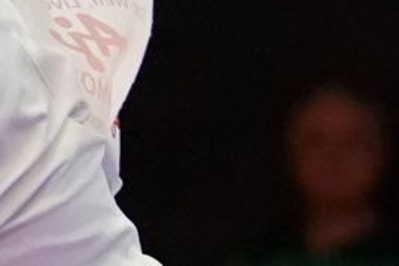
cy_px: 447
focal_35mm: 1133
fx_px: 12564
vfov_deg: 1.2
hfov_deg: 1.8
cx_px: -386
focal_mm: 113
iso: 6400
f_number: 2.8
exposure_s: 1/1000
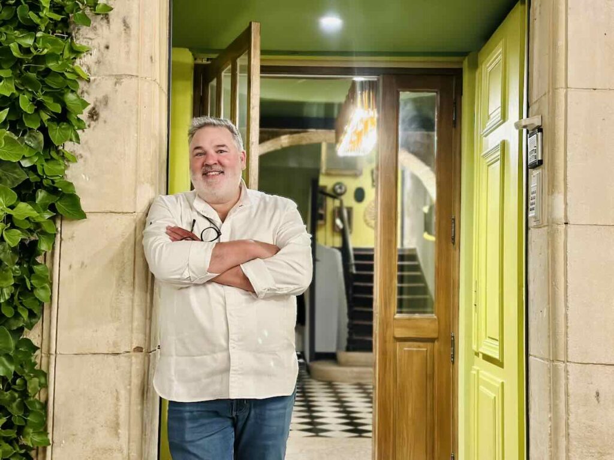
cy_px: 230
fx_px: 851
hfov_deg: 39.7
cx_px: 307
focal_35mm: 48
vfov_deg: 30.3
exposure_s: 1/33
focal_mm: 6.86
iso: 400
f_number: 1.78
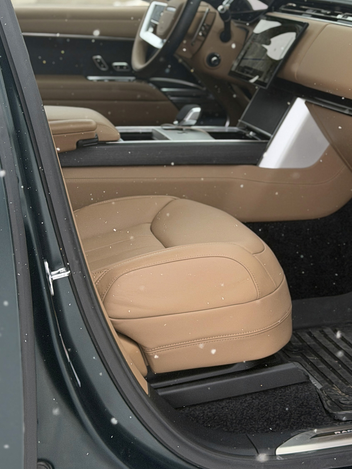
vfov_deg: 22.3
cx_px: 282
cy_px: 60
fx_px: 1166
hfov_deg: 17.0
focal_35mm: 86
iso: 100
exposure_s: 1/1027
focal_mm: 6.76
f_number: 1.78
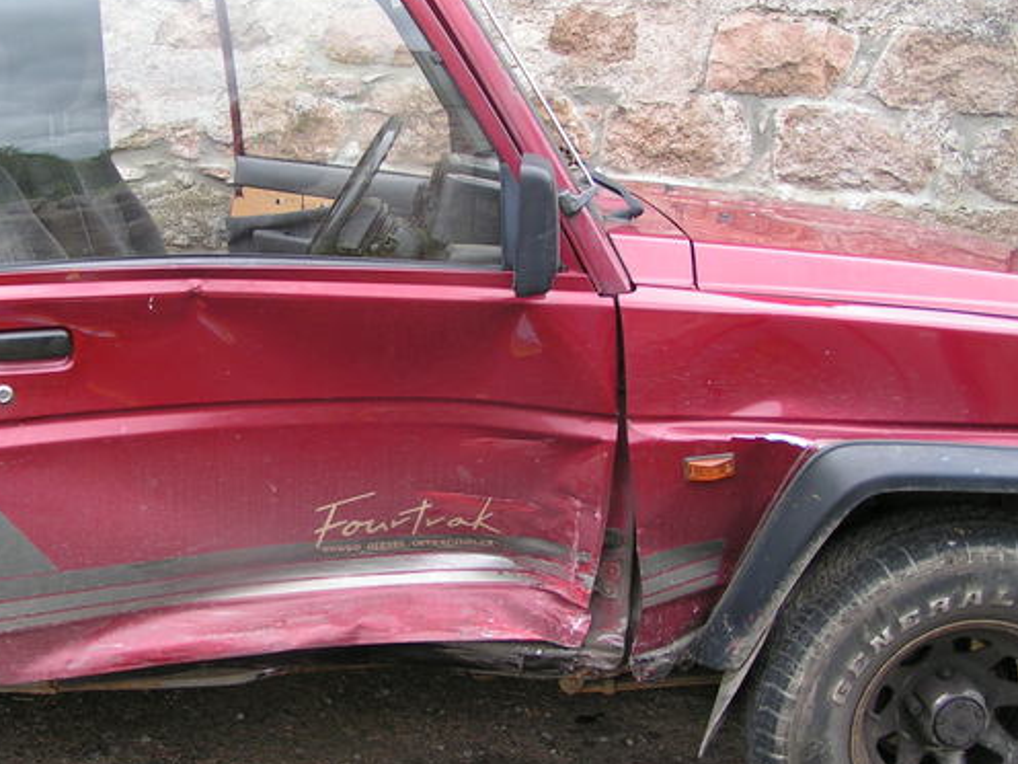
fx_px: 1441
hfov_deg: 38.7
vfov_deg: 29.7
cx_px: 394
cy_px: 396
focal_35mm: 49
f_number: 4
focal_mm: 5.8
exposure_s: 1/80
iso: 50
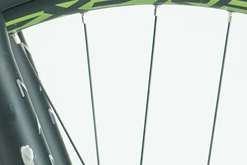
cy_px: 67
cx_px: -15
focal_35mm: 171
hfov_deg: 11.9
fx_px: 1173
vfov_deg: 8.0
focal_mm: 39
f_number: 6.3
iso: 2500
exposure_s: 1/200
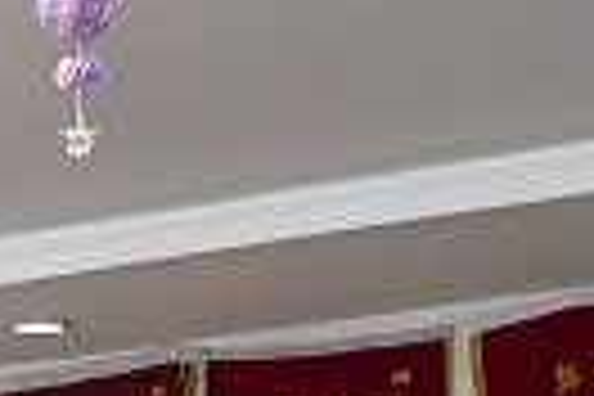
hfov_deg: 12.7
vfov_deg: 8.0
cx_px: -202
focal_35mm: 156
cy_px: 1017
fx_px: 2574
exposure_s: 1/50
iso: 1600
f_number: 3
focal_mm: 11.1
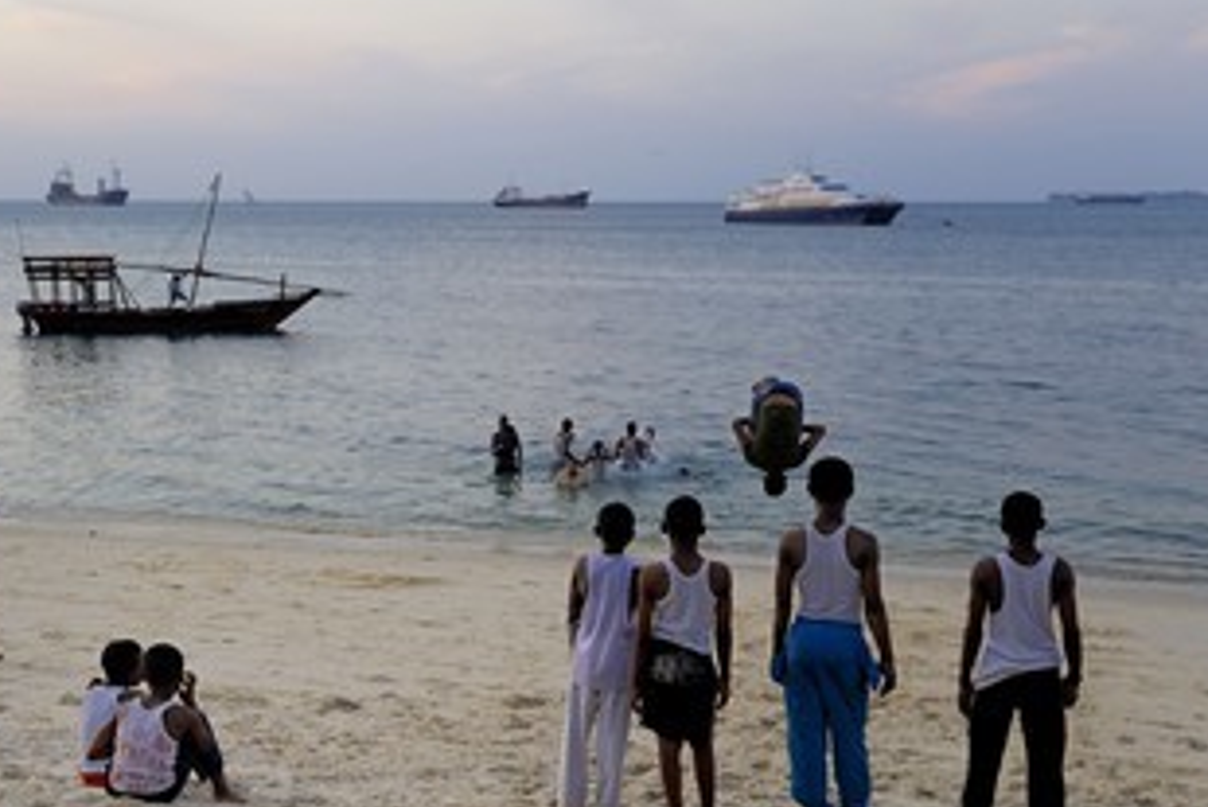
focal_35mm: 46
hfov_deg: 42.4
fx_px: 1544
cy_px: 452
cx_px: 446
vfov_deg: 29.2
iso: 800
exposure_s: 1/200
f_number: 3.5
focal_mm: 34
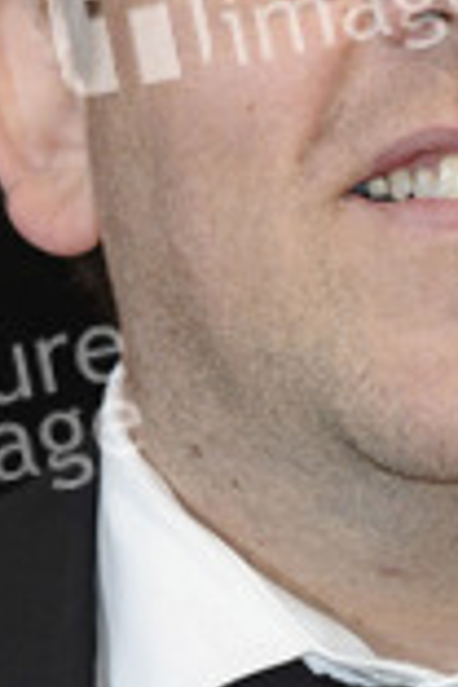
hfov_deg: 1.8
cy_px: 211
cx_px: 399
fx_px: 14674
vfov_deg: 2.7
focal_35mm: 769
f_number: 4.5
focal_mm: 200
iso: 320
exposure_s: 1/200
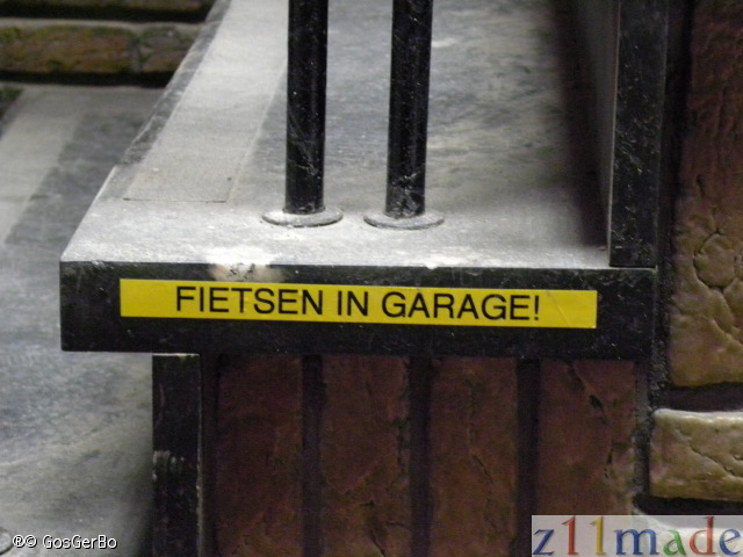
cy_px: 278
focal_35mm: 117
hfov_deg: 16.8
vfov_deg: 12.7
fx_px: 2511
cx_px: 372
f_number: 4
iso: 800
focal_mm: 20.8
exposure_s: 1/9
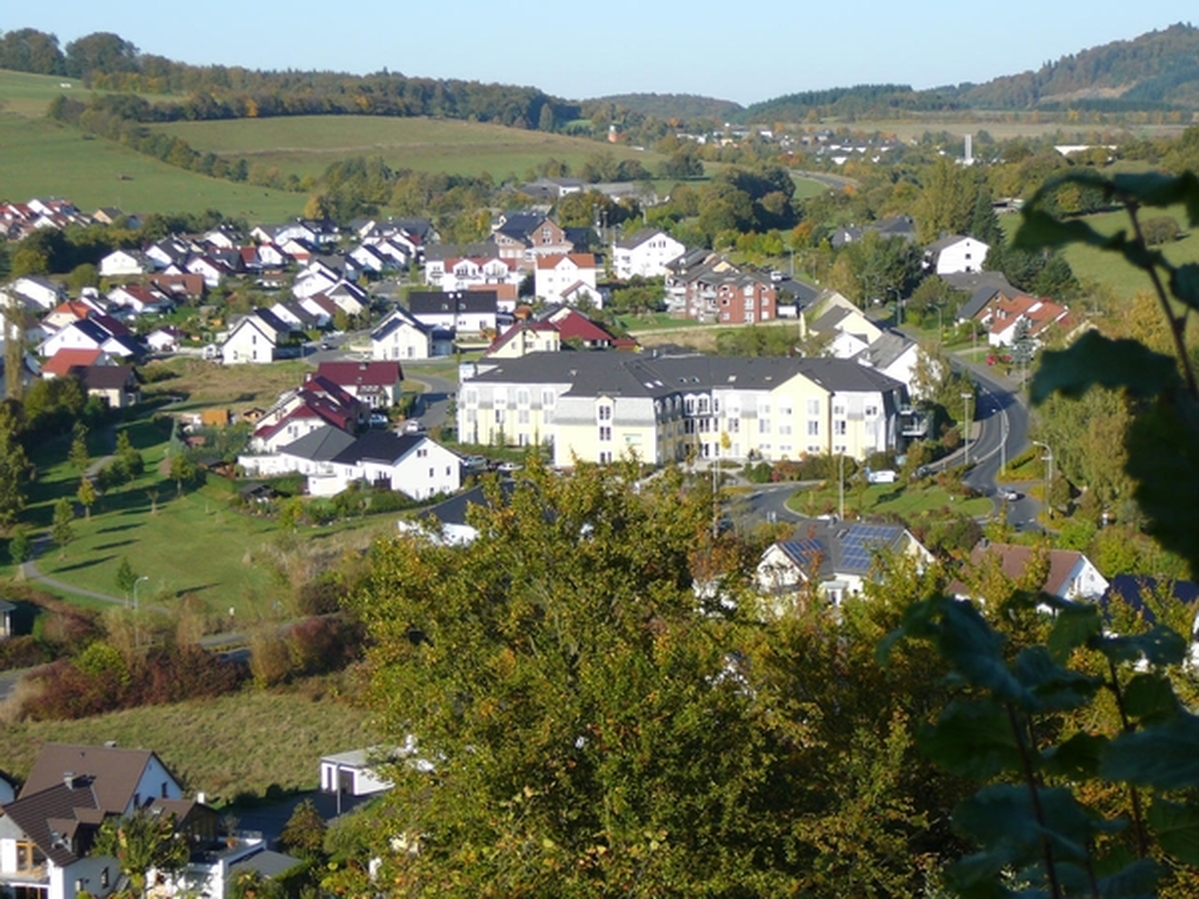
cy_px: 450
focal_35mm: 87
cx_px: 600
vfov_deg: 17.0
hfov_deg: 22.5
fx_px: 3013
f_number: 3.8
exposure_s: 1/500
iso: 80
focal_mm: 13
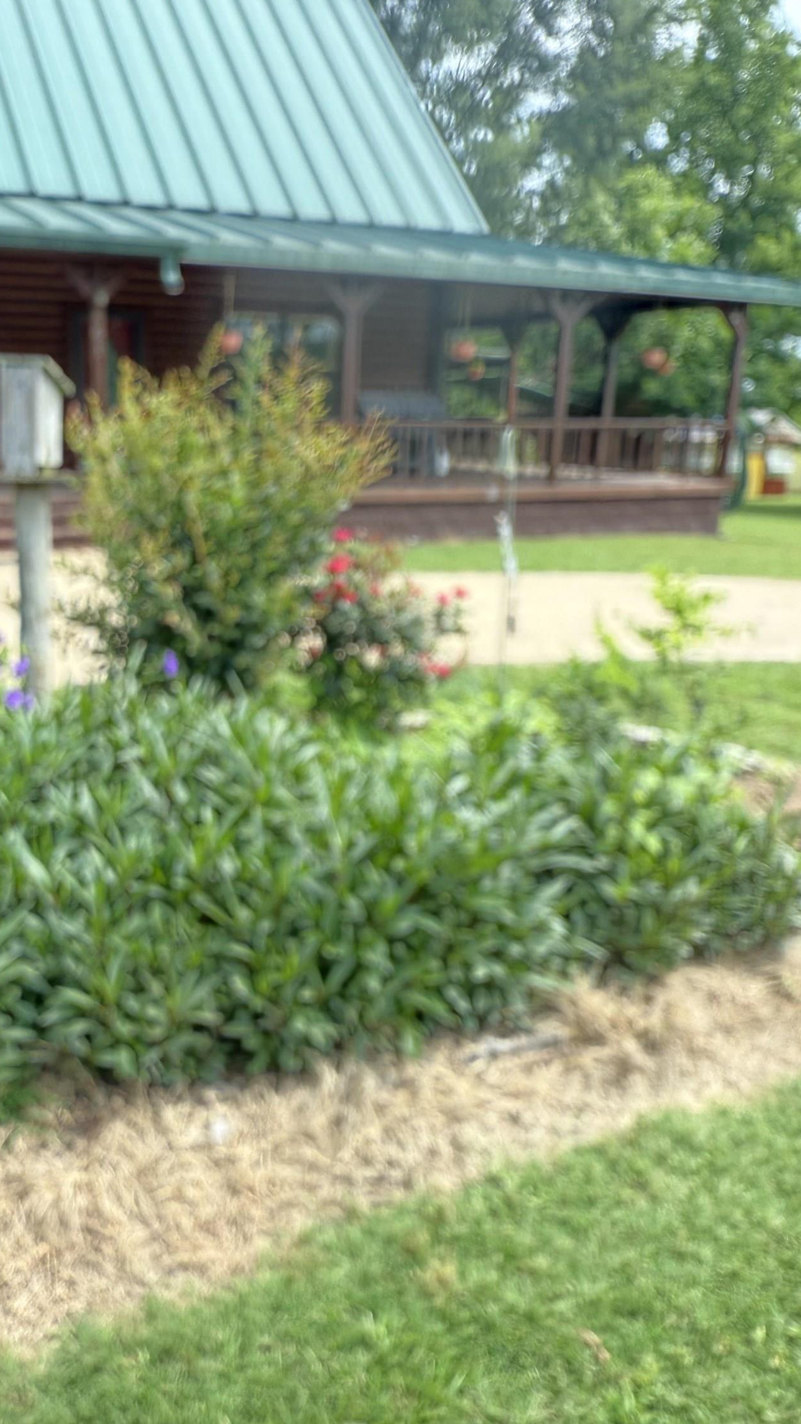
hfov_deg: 42.4
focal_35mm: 27
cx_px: 271
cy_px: 720
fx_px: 1019
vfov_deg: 69.9
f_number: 2.2
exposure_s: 1/131
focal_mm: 2.22
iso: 64
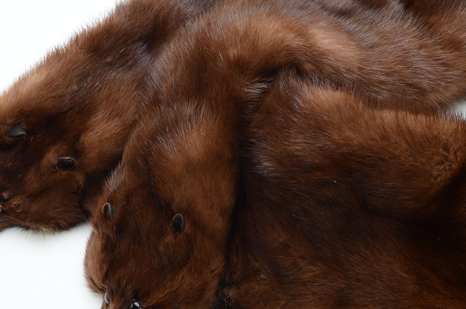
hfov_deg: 24.7
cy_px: 154
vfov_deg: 16.5
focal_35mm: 82
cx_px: 233
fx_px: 1066
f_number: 16
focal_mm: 55
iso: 100
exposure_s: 1/160
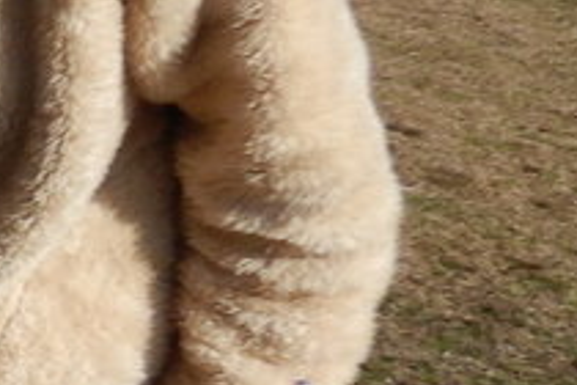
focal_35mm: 119
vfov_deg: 11.4
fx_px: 1907
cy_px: 390
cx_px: -712
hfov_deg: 13.6
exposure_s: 1/1250
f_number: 4.1
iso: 125
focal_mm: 4.3
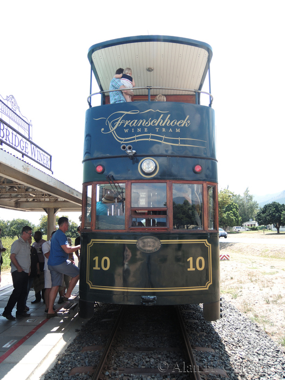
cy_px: 190
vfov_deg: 63.4
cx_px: 142
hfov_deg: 49.7
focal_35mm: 28
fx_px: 307
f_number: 2.8
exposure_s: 1/500
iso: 100
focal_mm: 6
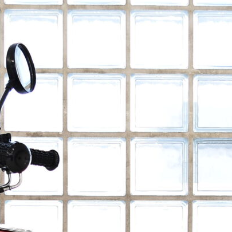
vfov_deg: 13.0
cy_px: 351
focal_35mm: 127
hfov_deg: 13.7
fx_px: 963
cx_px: 135
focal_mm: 21
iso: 160
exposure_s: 1/25
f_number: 3.8
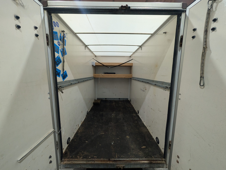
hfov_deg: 110.5
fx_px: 78
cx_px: 113
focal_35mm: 12
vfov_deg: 94.6
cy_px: 85
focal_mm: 2.02
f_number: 1.7
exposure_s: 1/100
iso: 437
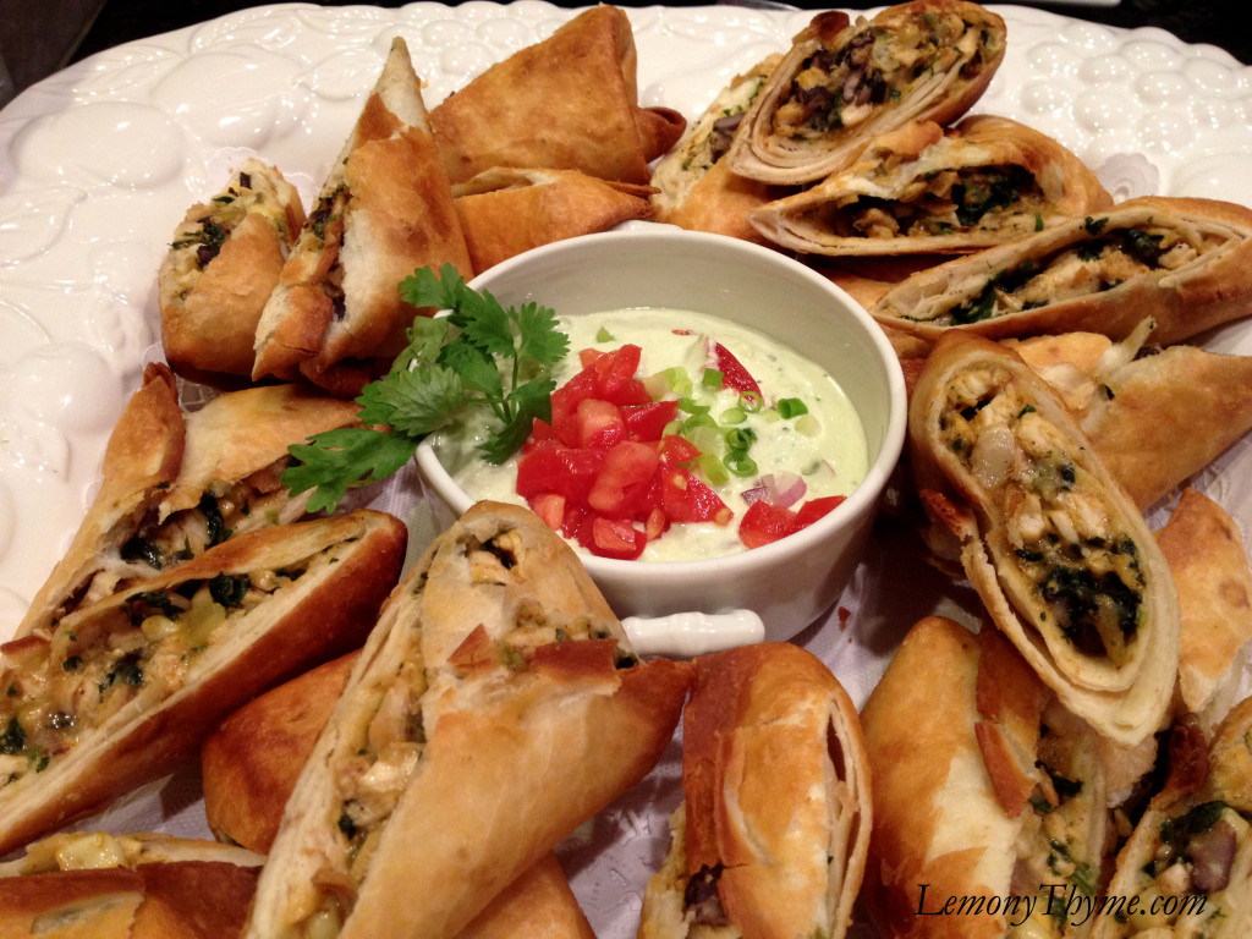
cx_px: 626
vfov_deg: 40.7
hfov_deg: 52.6
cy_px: 470
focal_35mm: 35
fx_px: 1266
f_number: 2.4
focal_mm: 4.28
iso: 200
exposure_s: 1/20
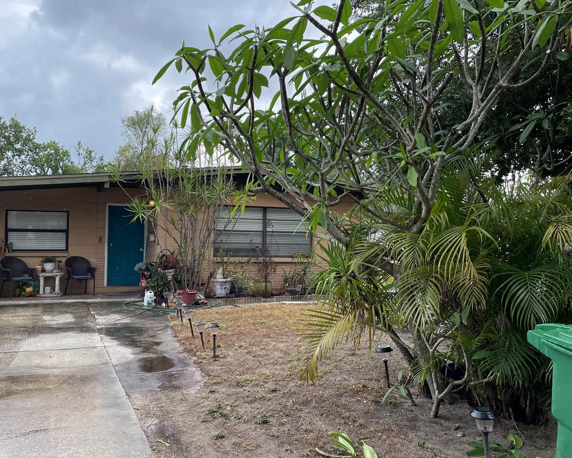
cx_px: 238
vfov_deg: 47.1
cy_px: 217
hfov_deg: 56.9
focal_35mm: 31
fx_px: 525
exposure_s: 1/979
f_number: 1.6
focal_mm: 4.2
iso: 32
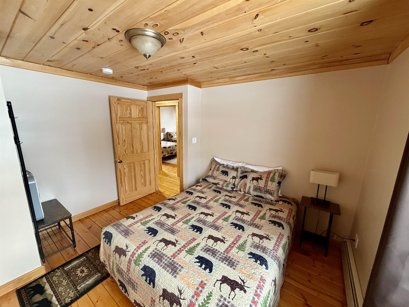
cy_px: 154
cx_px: 204
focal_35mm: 14
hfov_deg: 102.1
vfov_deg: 85.7
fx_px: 165
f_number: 2.2
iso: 400
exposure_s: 1/60
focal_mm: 2.22
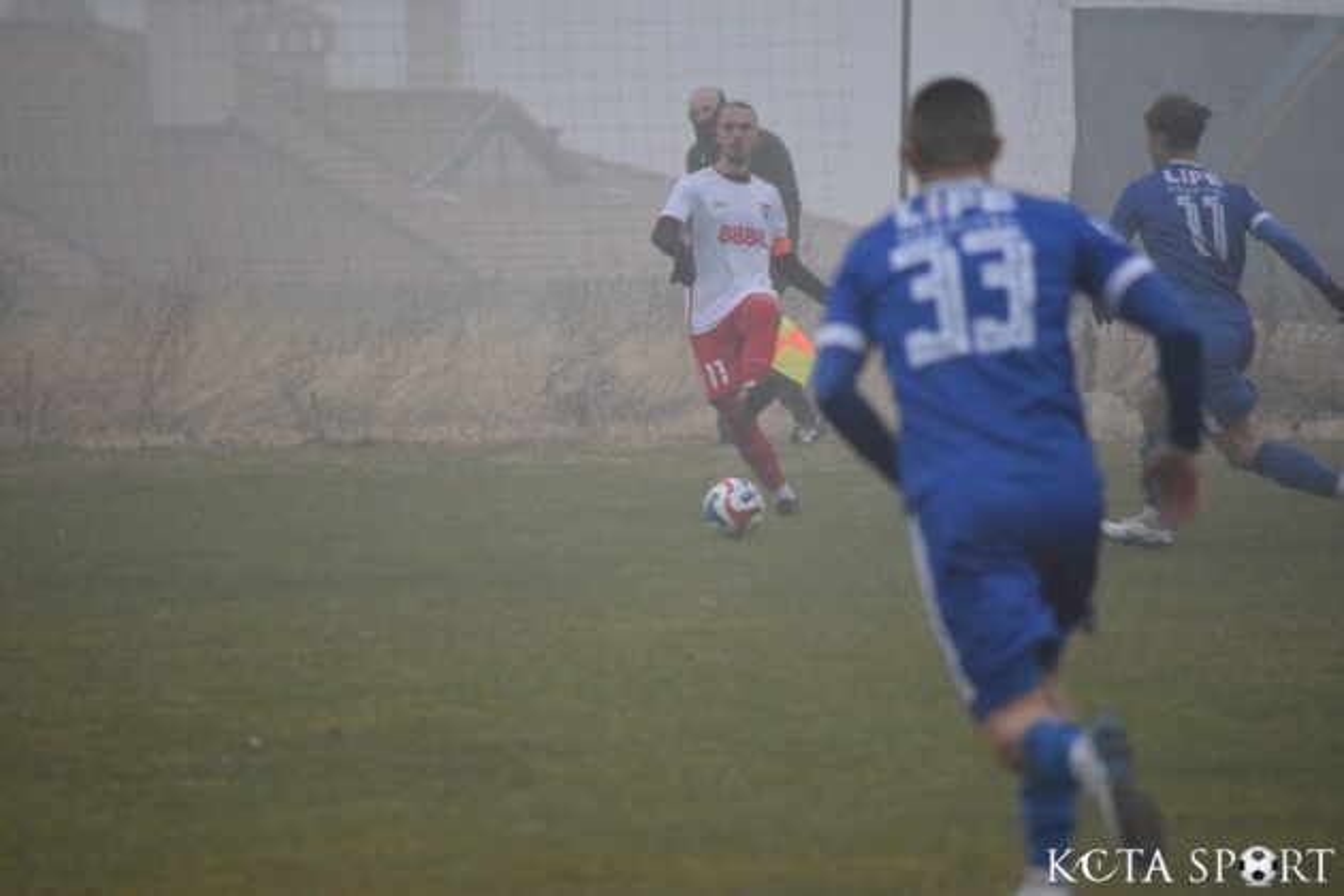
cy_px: 448
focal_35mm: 450
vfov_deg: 3.1
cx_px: 672
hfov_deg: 4.6
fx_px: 16799
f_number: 5.6
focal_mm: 300
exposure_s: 1/640
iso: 6400
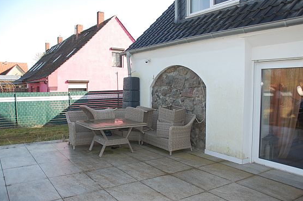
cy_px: 100
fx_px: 244
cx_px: 155
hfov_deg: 63.7
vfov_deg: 44.8
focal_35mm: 29
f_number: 5
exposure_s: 1/500
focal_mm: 18
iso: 400
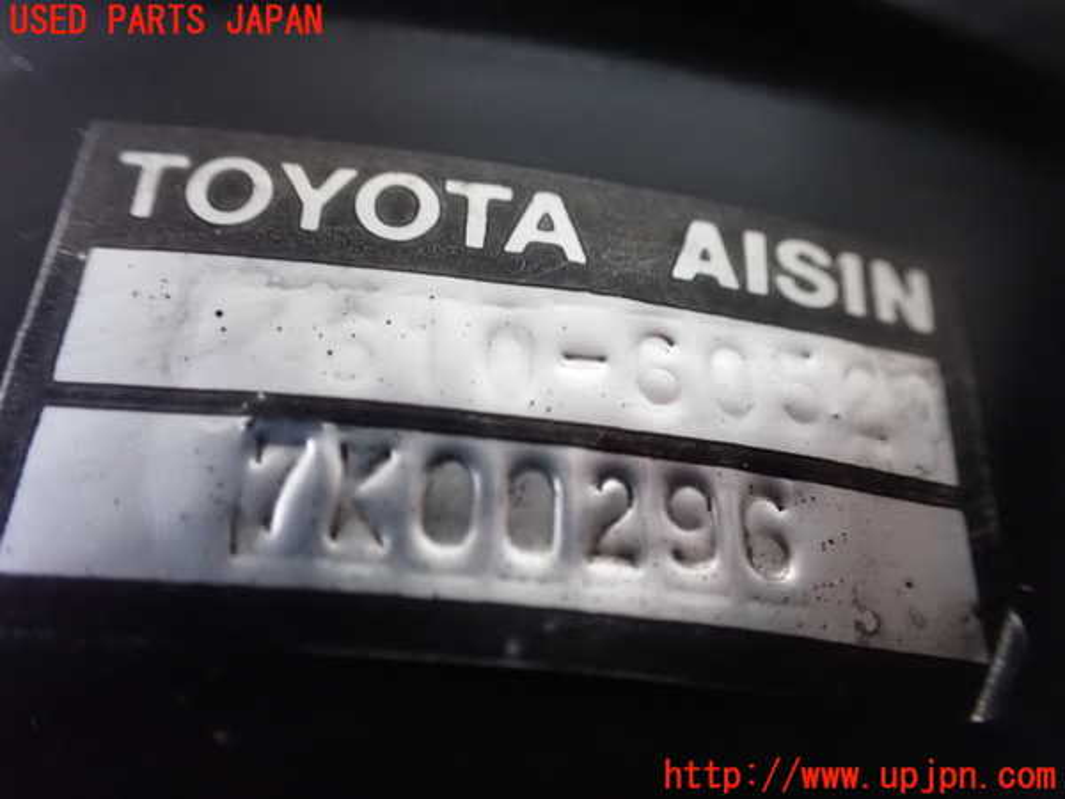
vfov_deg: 46.8
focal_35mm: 30
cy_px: 400
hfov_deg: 60.0
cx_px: 532
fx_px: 923
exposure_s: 1/25
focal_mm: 5.4
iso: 1600
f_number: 2.3
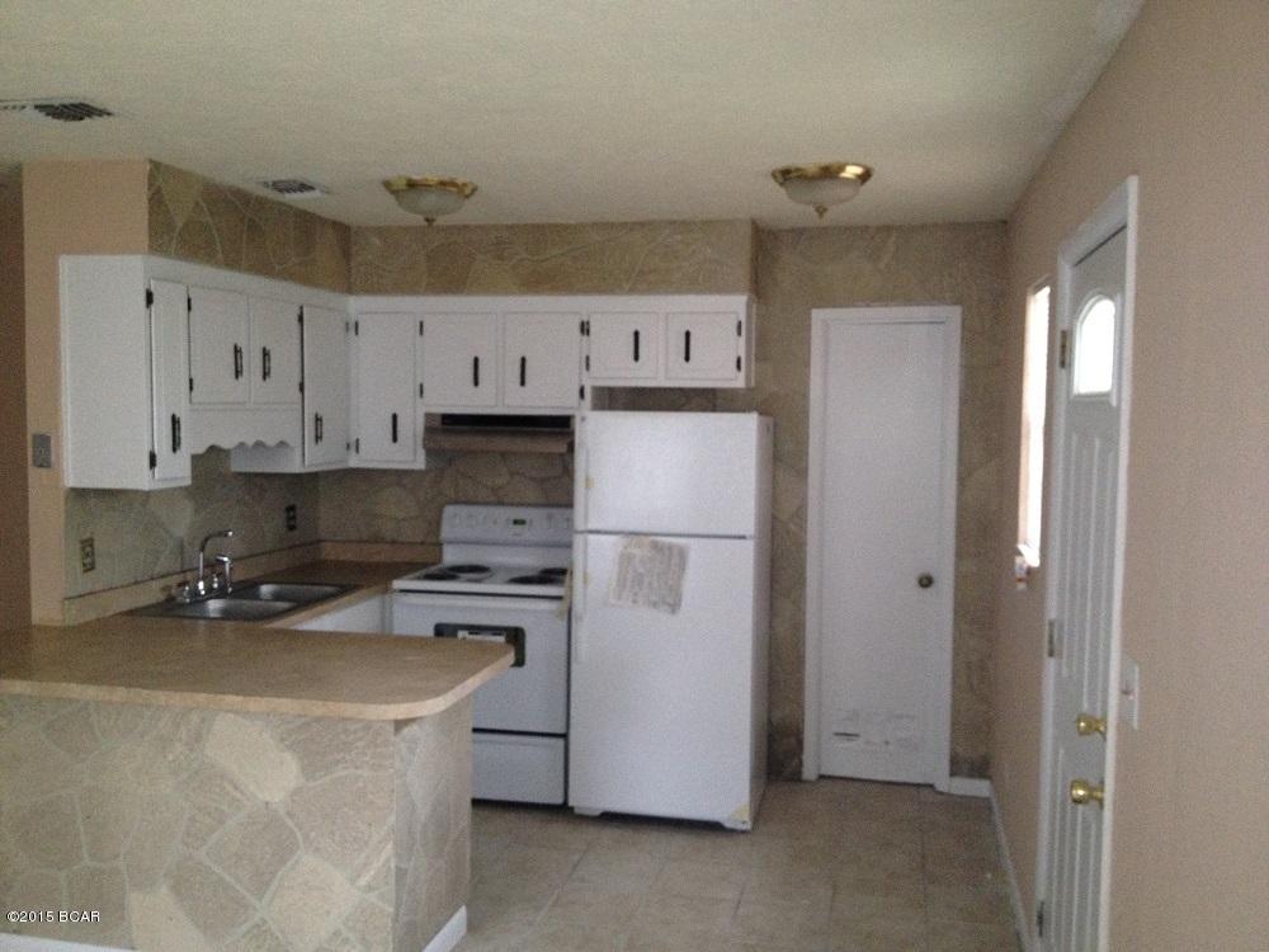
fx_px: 1283
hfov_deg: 52.6
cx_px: 634
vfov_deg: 40.7
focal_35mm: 35
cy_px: 476
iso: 250
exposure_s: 1/17
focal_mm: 4.28
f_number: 2.4
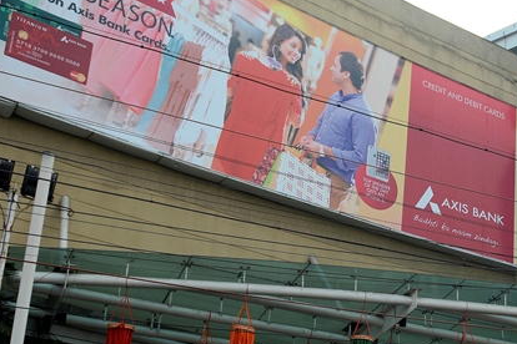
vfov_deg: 22.3
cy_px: 357
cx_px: 477
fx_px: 833
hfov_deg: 32.5
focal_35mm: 58
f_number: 4
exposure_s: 1/800
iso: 100
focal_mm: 24
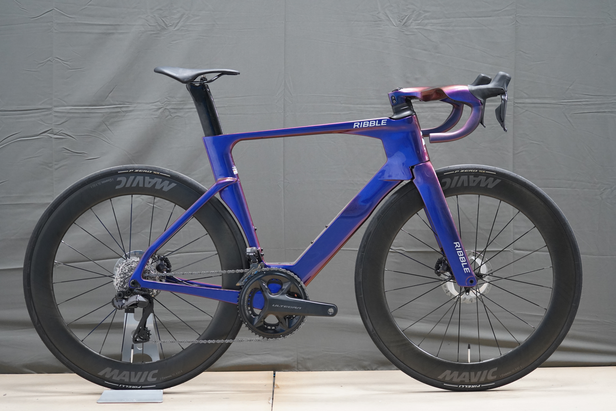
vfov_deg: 17.5
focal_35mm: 78
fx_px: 1335
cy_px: 206
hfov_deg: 26.0
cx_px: 308
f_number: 4
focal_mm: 78
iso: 3200
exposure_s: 1/160
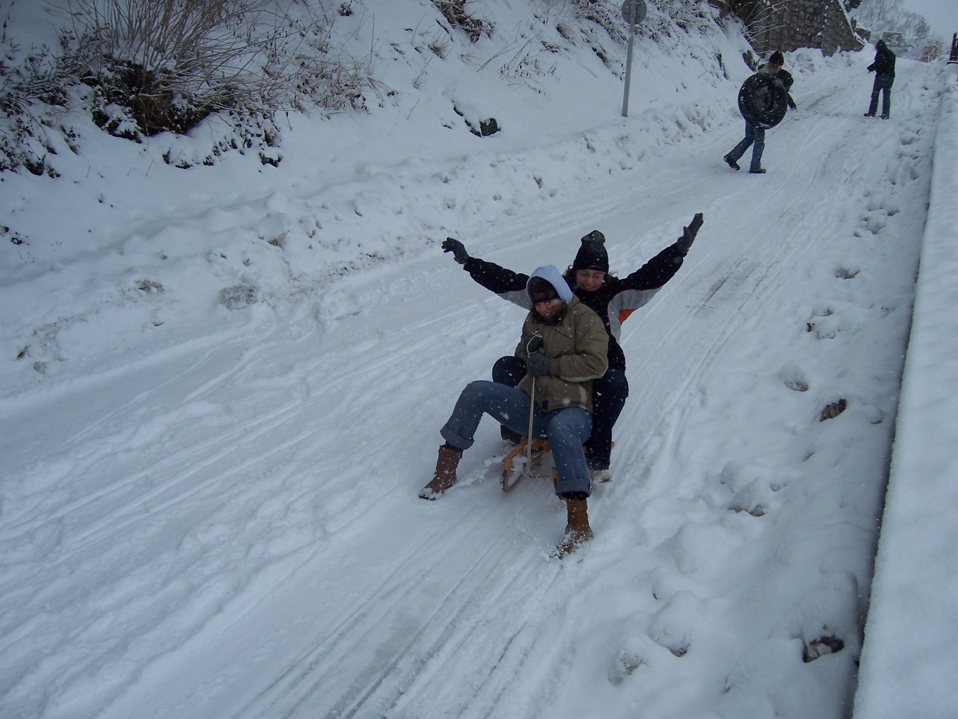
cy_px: 360
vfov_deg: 39.7
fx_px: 996
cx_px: 479
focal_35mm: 36
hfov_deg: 51.4
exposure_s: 1/640
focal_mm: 6.2
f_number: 2.8
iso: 80
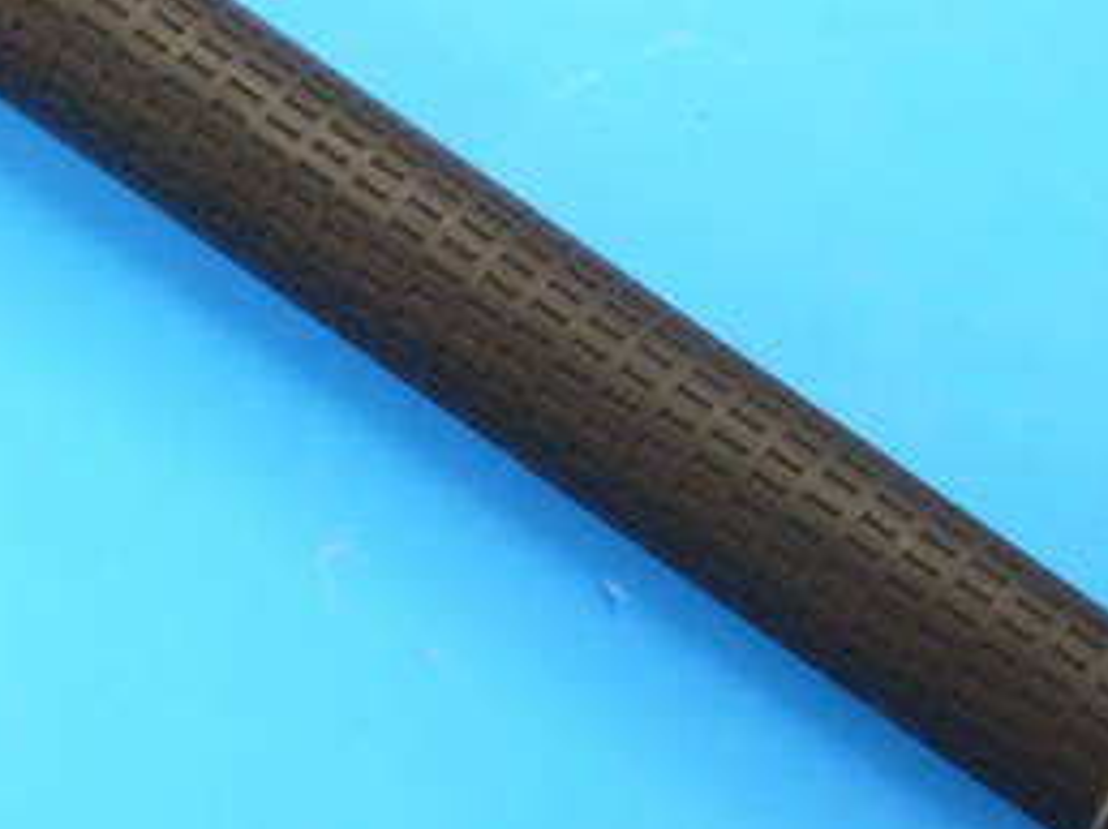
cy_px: -4
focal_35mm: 169
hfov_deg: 11.6
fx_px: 5404
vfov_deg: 8.7
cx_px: 26
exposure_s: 1/80
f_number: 5.2
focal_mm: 34
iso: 640
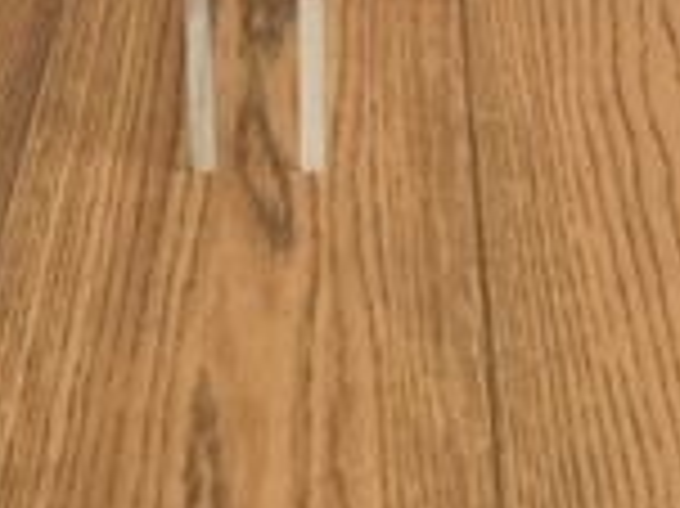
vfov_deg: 11.0
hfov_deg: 16.0
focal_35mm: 123
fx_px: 2414
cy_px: -481
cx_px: 176
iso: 200
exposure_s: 1/25
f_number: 2.2
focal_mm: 4.15
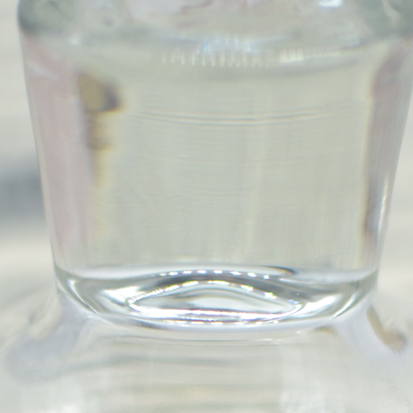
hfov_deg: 9.9
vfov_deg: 9.8
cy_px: 414
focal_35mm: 177
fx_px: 2385
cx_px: 306
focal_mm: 35
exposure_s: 1/400
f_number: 1.8
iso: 100
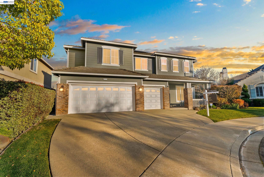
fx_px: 117
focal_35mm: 16
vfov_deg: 73.8
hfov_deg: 96.7
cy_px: 88
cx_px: 132
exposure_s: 1/160
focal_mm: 16
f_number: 9
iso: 400
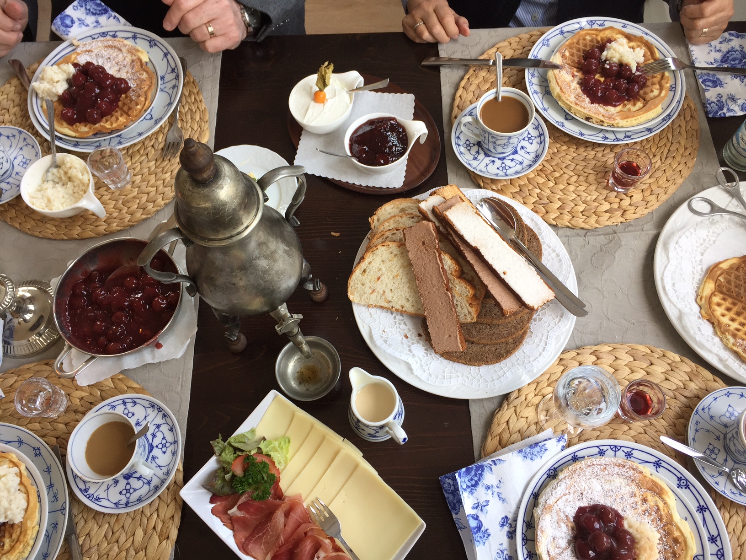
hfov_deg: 61.7
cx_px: 373
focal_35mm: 29
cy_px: 280
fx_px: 625
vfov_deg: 48.2
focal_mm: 4.15
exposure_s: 1/50
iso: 40
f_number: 2.2
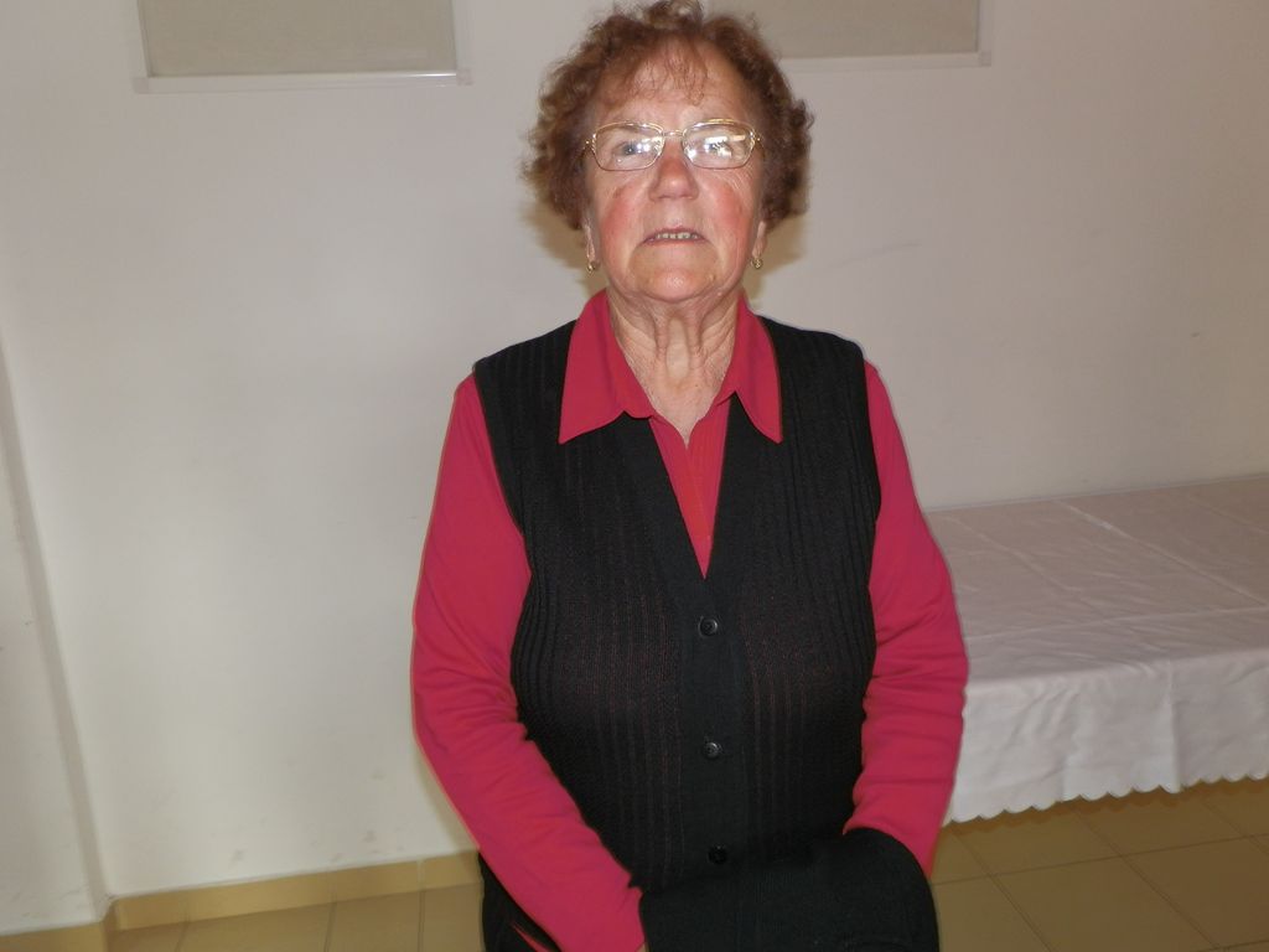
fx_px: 1026
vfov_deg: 49.7
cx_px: 634
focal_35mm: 28
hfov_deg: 63.4
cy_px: 476
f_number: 3.3
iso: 100
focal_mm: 5
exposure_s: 1/30
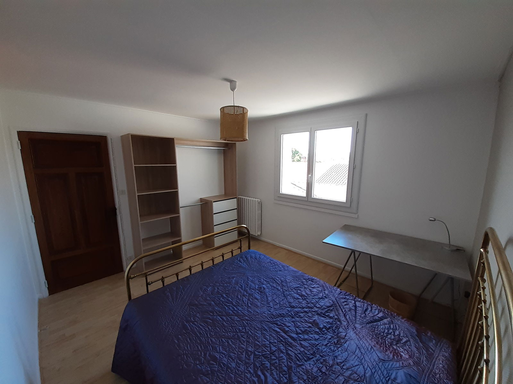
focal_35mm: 13
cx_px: 256
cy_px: 192
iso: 40
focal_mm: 1.13
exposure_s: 1/60
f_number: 2.2
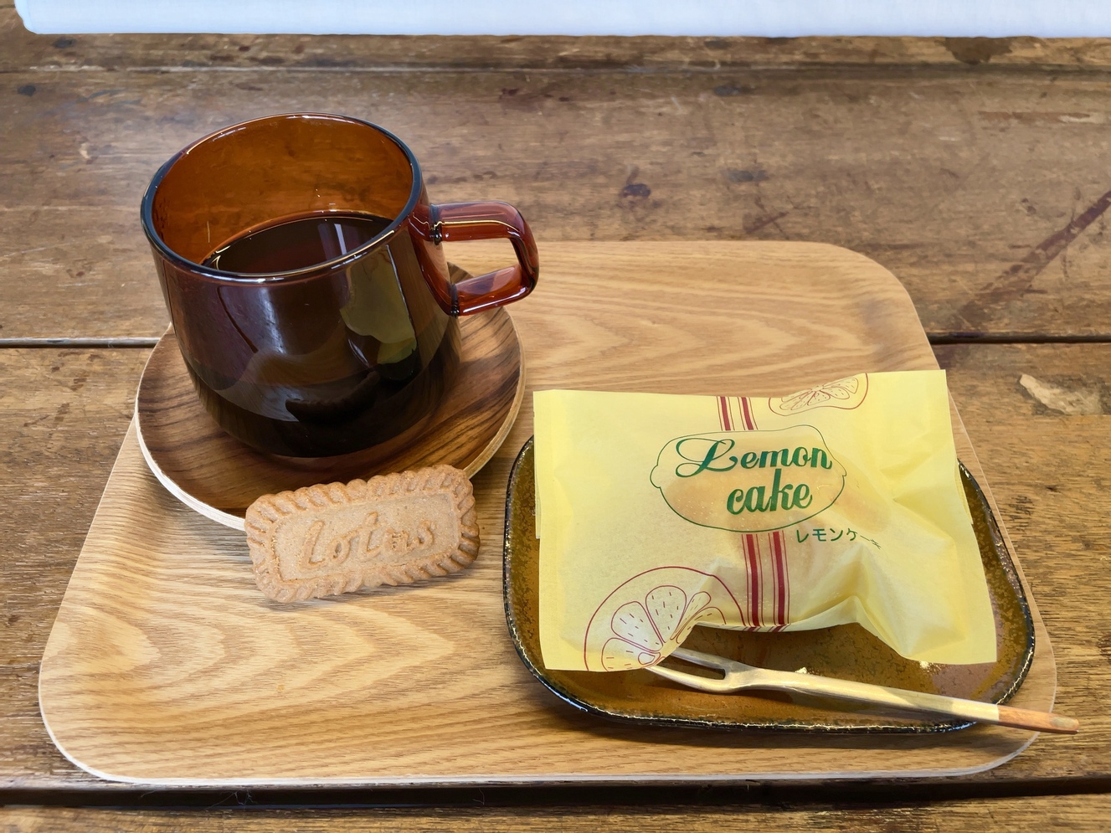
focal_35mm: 26
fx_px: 834
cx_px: 556
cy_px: 416
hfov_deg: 67.3
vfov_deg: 53.1
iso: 64
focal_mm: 4.2
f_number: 1.6
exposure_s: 1/50
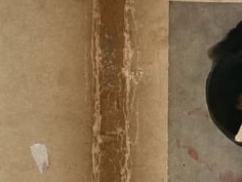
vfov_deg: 13.1
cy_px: 120
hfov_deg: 17.4
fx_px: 790
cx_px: 111
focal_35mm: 113
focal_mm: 4.2
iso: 50
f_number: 1.6
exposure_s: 1/121
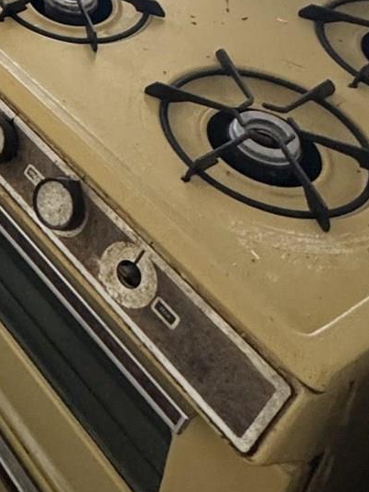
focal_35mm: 60
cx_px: -269
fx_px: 853
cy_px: -198
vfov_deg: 25.9
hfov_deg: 19.3
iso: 320
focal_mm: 2.22
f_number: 2.2
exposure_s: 1/79
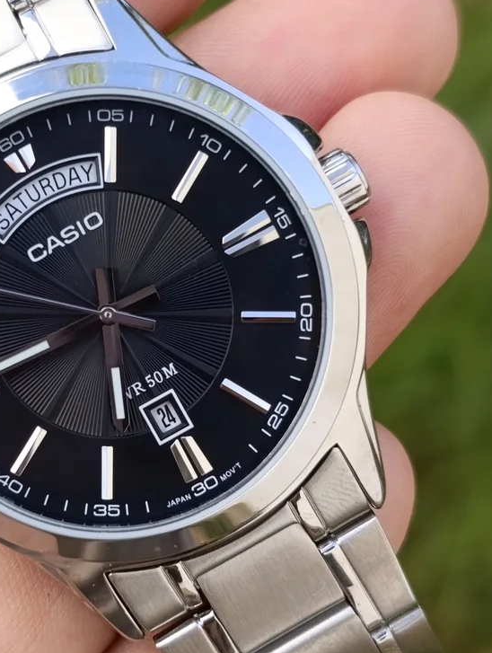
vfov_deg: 44.6
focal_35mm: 42
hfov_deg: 33.9
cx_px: 135
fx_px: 793
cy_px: 366
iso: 50
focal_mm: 6.14
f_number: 1.6
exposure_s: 1/187
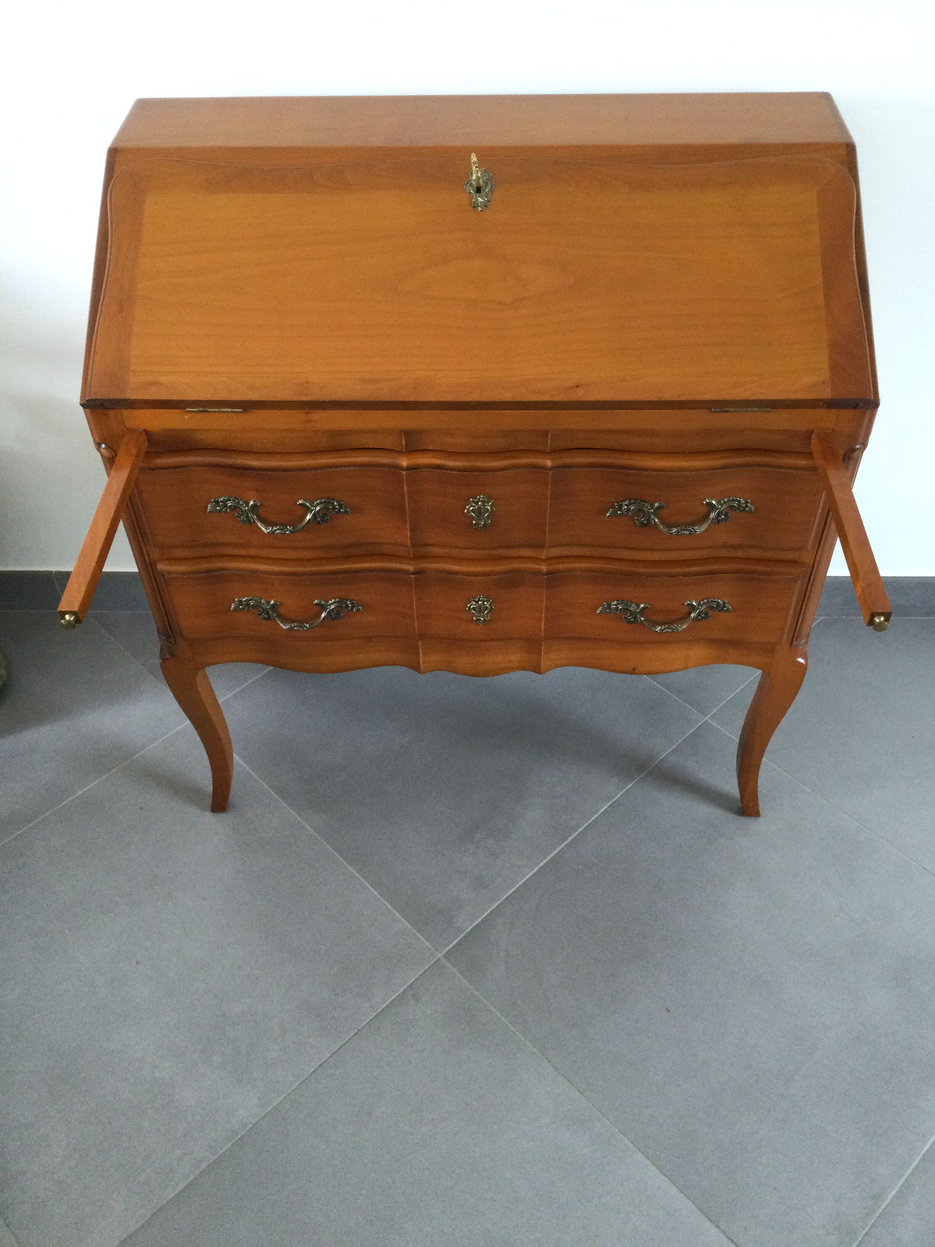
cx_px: 468
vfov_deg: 58.4
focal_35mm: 31
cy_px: 624
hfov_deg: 45.4
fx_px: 1116
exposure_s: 1/33
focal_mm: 3.3
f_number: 2.4
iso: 200
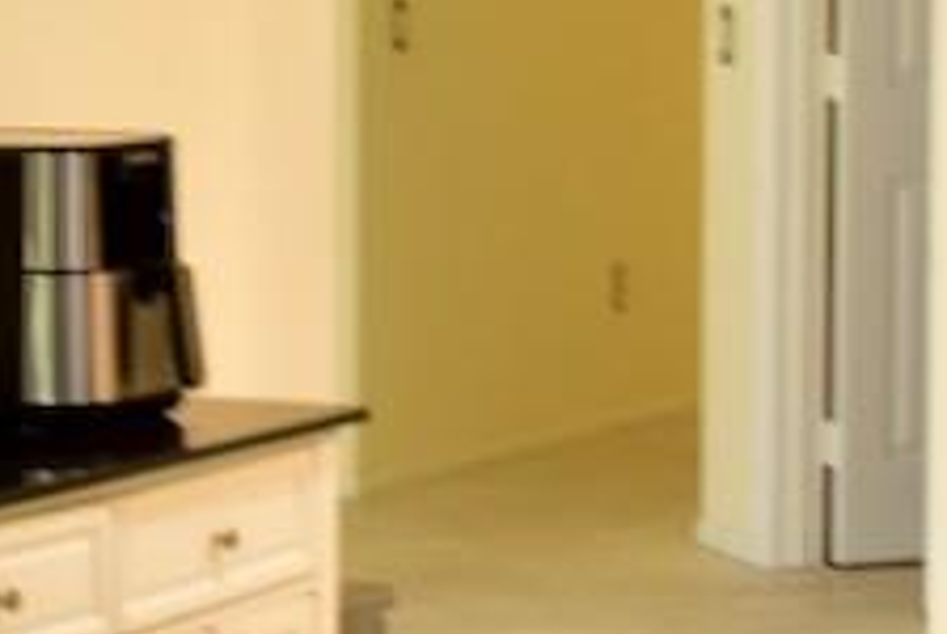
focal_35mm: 177
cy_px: 306
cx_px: 292
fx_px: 4662
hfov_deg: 11.6
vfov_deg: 7.8
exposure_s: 1/15
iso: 1000
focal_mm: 31
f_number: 4.5
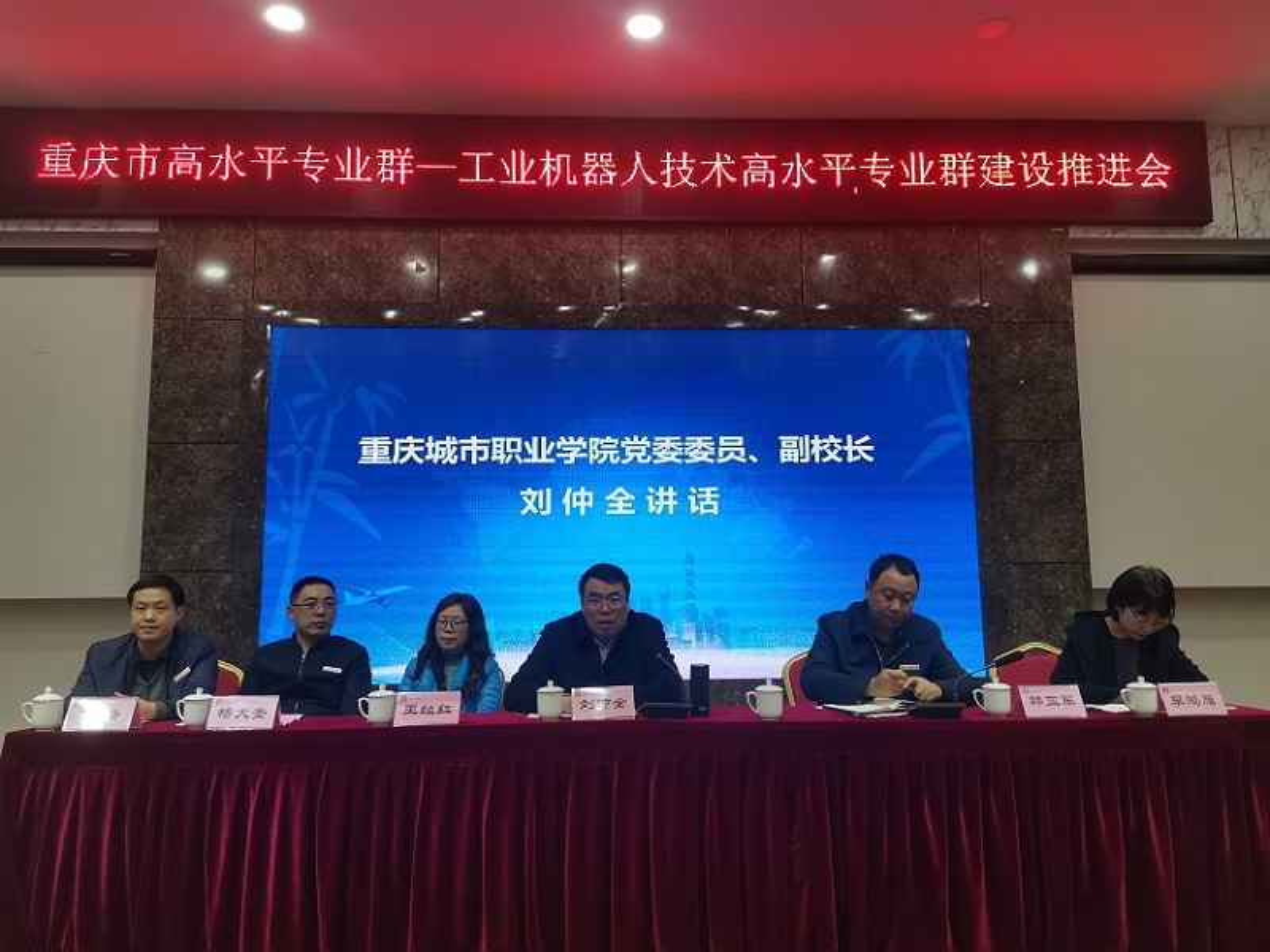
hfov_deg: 67.3
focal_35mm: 26
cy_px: 476
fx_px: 954
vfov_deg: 53.1
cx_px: 635
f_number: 1.8
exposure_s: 1/100
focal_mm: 4.75
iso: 200
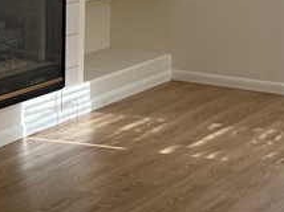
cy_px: -68
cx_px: 5
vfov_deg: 12.4
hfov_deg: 16.8
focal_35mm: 115
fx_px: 942
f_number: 1.78
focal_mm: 6.76
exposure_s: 1/60
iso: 250
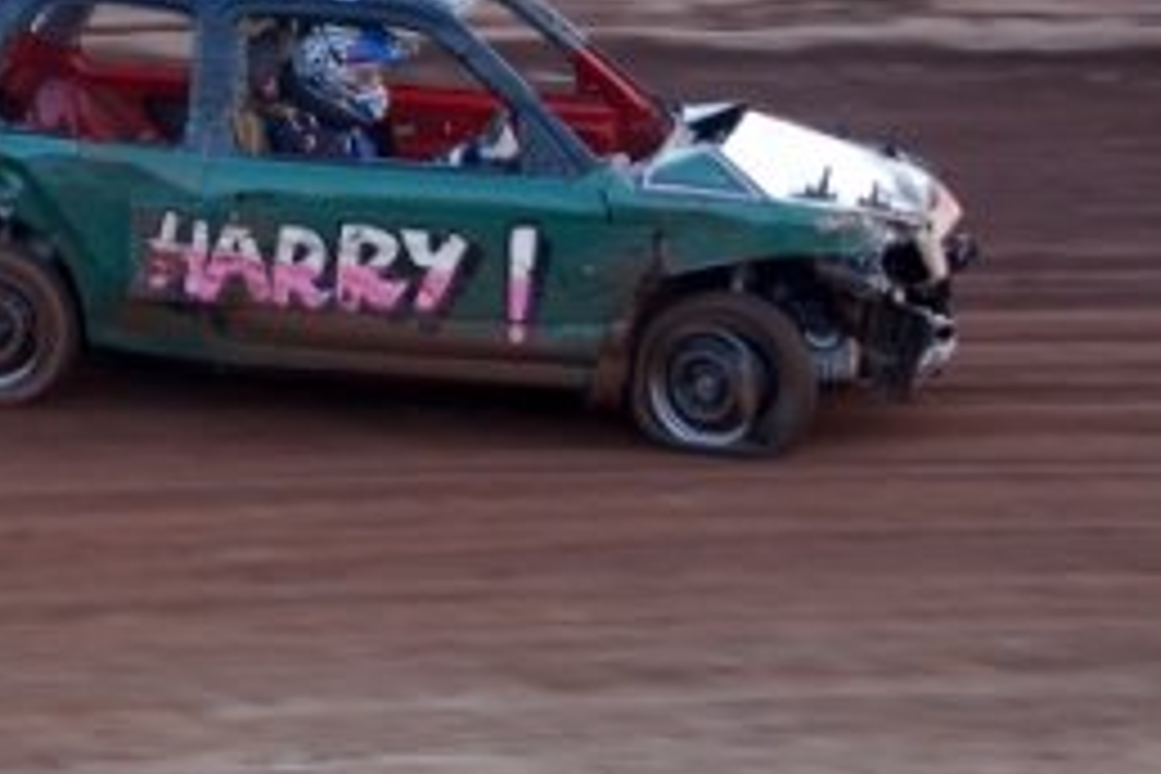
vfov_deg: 11.7
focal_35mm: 115
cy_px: -72
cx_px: 58
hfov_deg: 17.4
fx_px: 3716
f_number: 4.5
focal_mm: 31
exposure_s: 1/125
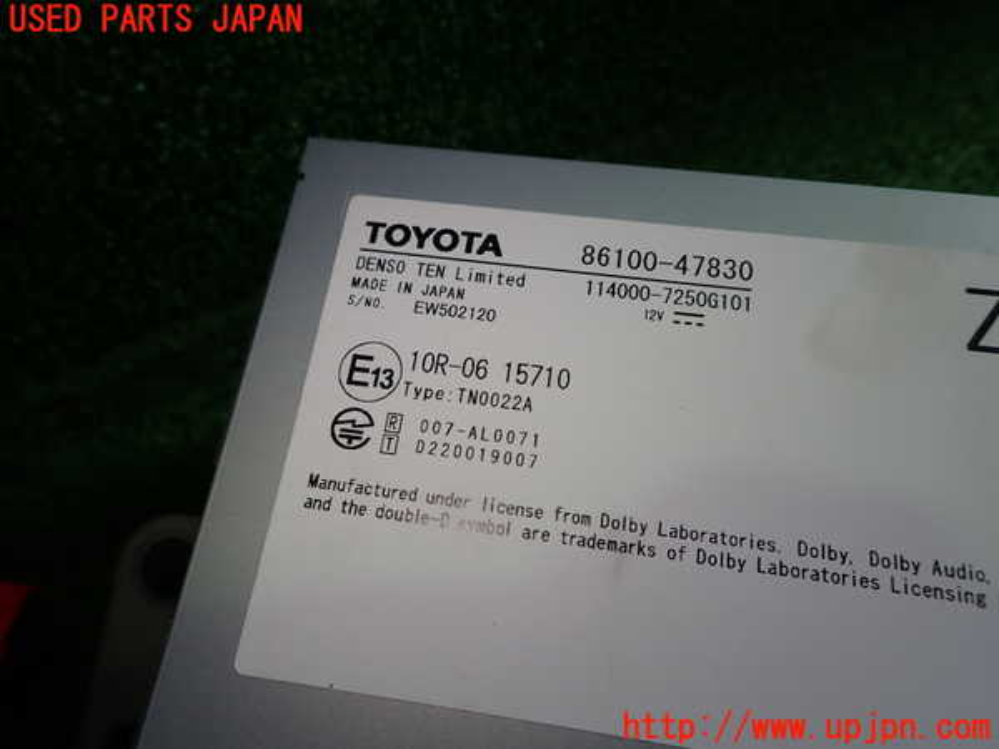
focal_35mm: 25
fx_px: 721
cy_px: 374
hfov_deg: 69.4
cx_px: 500
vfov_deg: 54.9
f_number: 2.8
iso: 100
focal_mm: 4.5
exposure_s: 1/160
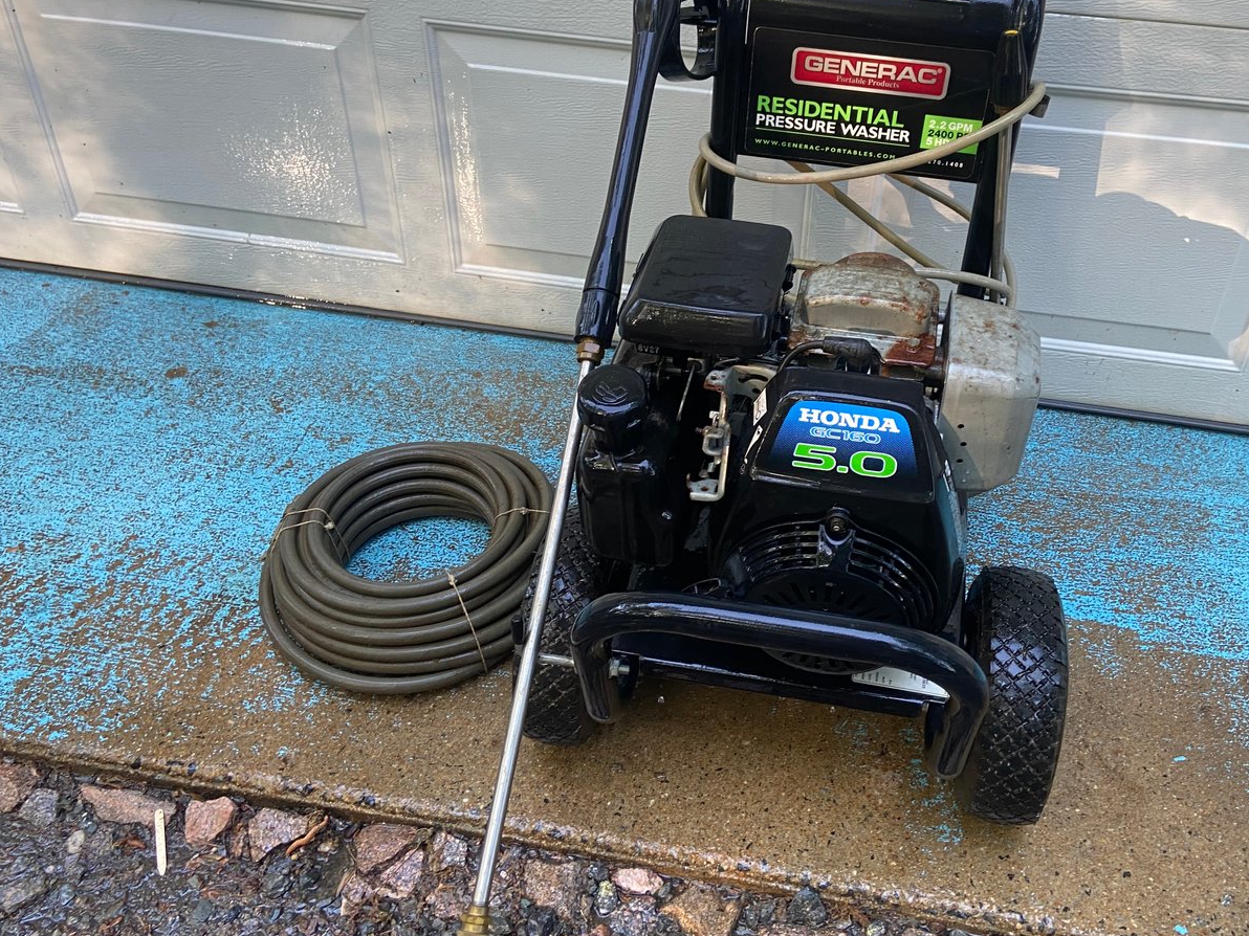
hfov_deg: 55.1
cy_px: 432
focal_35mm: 33
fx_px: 1191
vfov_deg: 42.9
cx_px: 719
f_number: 1.8
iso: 125
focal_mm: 4.25
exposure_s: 1/64
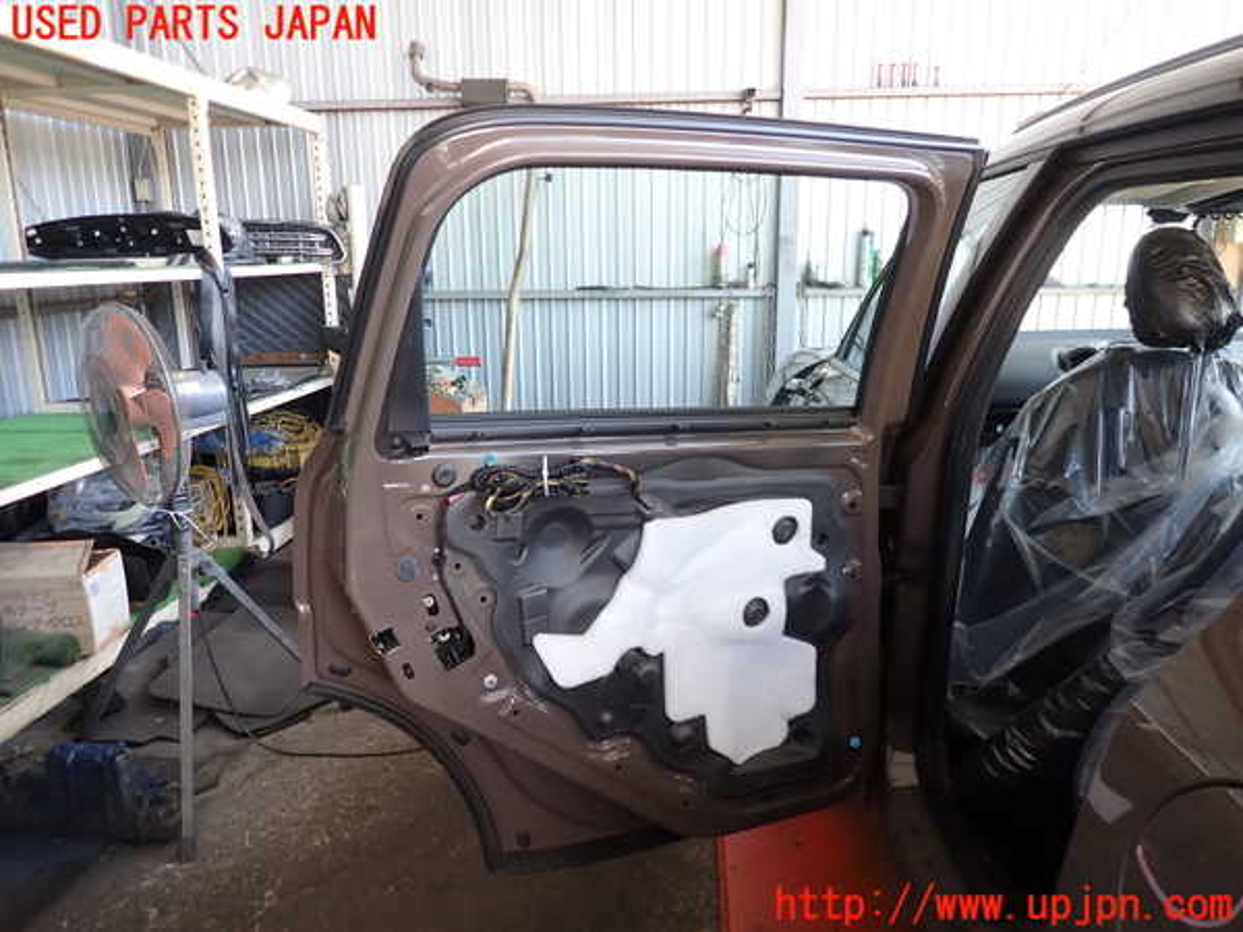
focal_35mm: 25
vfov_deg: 54.9
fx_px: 898
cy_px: 466
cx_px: 622
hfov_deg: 69.4
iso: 125
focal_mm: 4.5
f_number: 2
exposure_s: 1/60
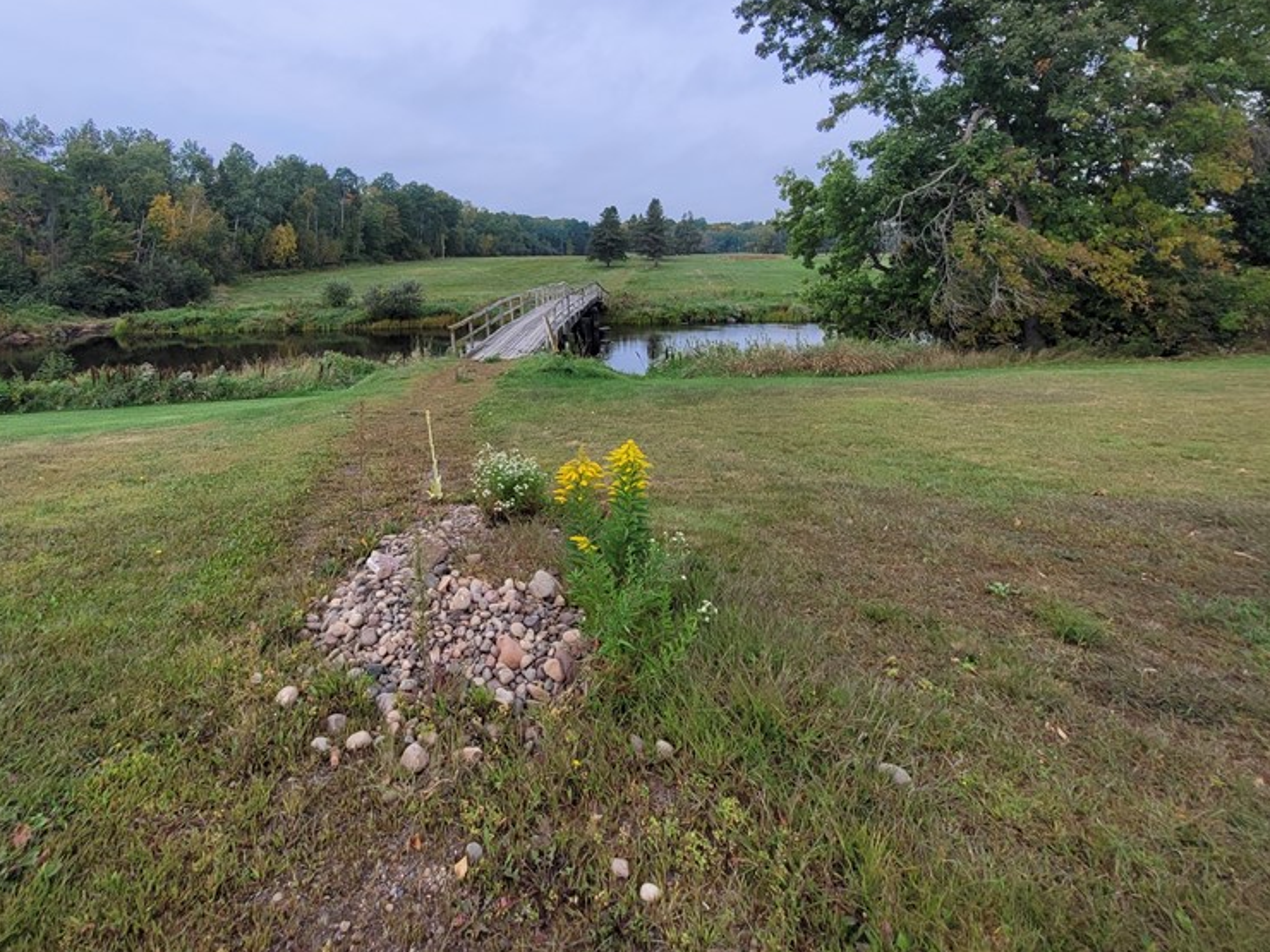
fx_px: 660
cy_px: 324
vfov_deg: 69.7
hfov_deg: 87.4
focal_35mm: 18
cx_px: 566
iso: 40
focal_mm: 1.74
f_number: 2.2
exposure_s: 1/1030
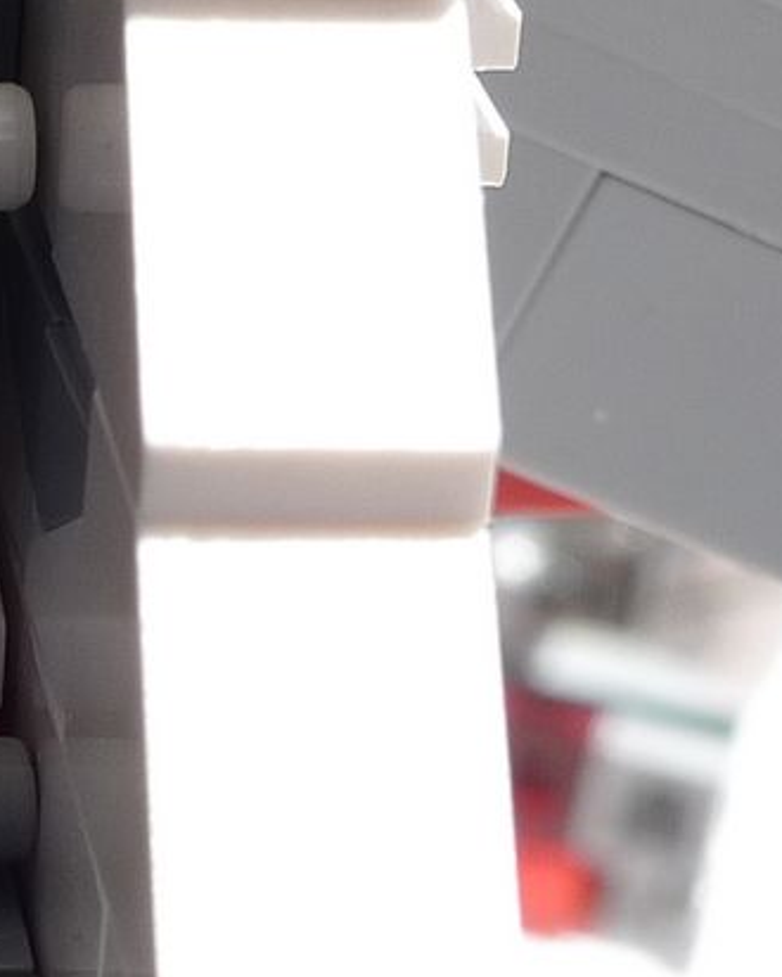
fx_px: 5493
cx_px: -585
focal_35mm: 190
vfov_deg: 10.2
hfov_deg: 7.9
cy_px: 538
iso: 80
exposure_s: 1.3
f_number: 4.5
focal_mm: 9.3
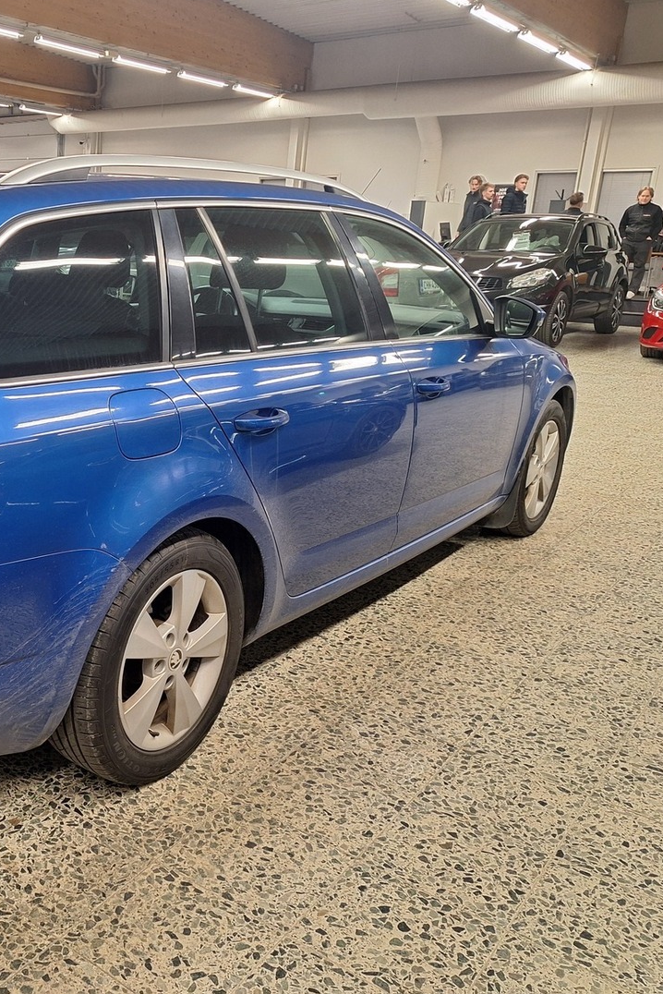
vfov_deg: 58.7
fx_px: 883
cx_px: 82
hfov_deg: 38.6
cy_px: 498
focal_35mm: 32
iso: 160
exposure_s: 1/50
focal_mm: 5.54
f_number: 1.8
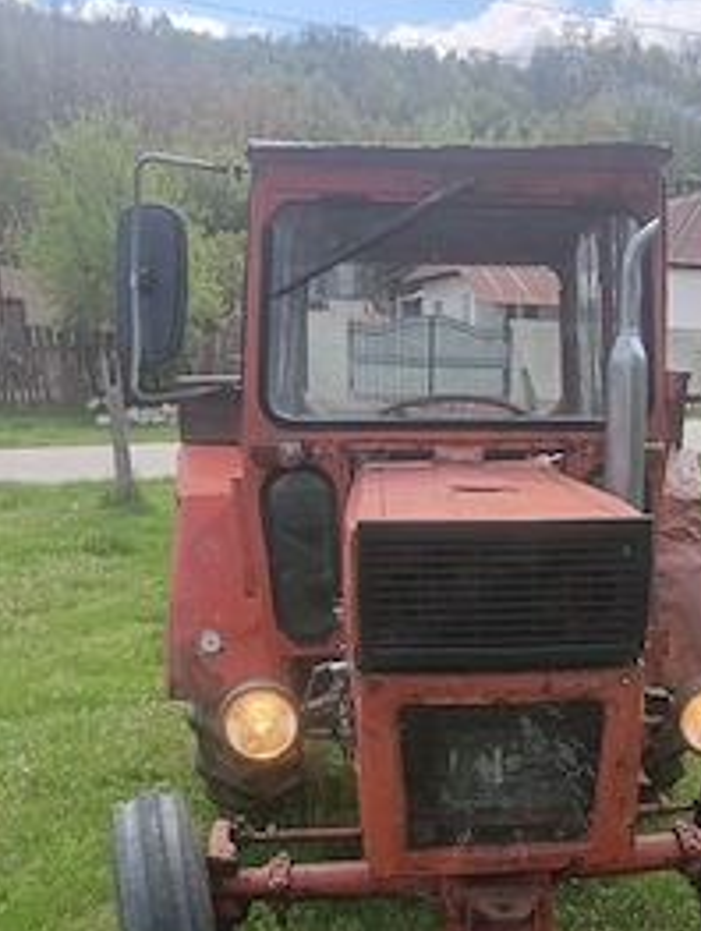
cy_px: 658
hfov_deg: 34.7
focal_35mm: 41
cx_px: 496
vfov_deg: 44.7
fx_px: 1104
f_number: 1.9
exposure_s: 1/370
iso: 100
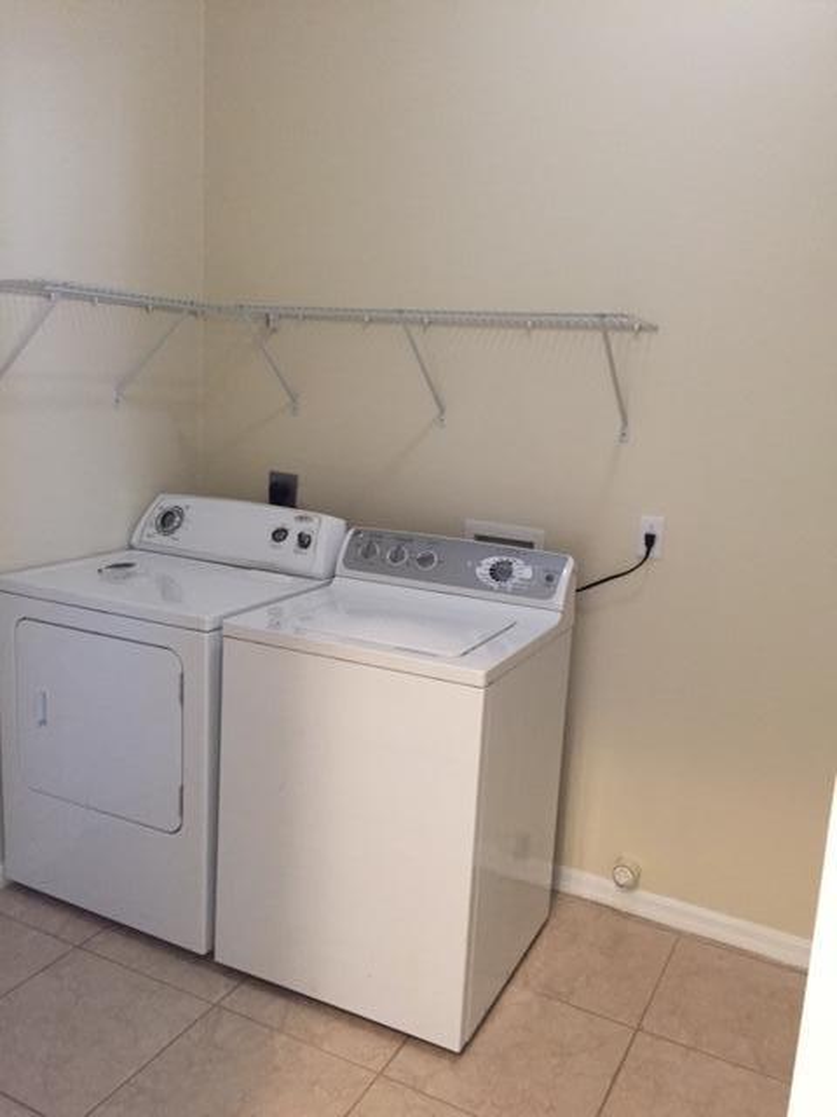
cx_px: 418
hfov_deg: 48.2
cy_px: 558
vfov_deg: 61.7
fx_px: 935
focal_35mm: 29
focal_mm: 4.15
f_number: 2.2
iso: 250
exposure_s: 1/24
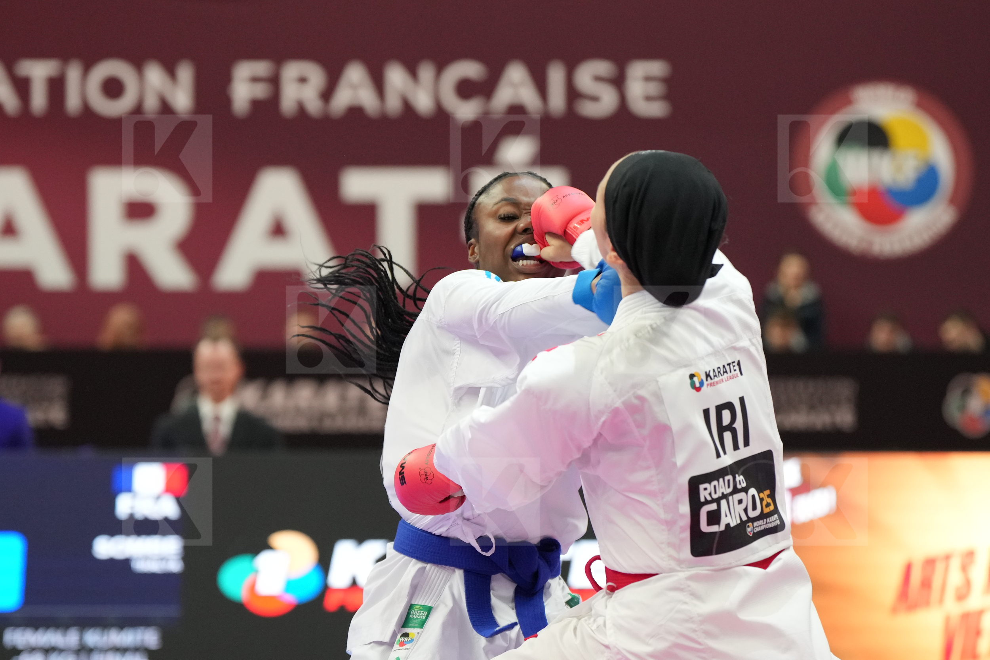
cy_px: 330
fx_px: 4454
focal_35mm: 162
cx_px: 495
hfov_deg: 12.7
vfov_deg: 8.5
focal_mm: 108
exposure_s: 1/1000
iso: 2500
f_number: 2.8
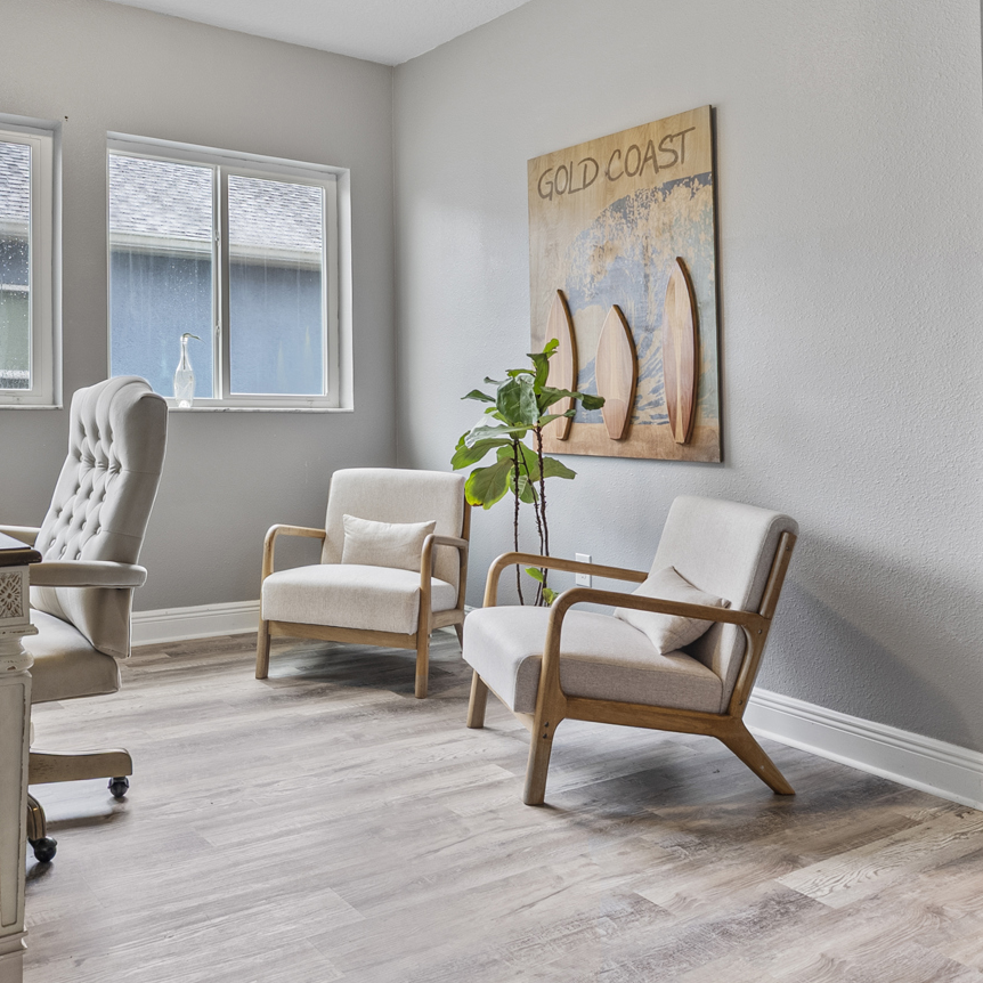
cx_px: 340
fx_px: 964
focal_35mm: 30
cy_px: 456
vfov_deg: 54.0
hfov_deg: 53.1
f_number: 9
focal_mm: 16
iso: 250
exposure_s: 1.3
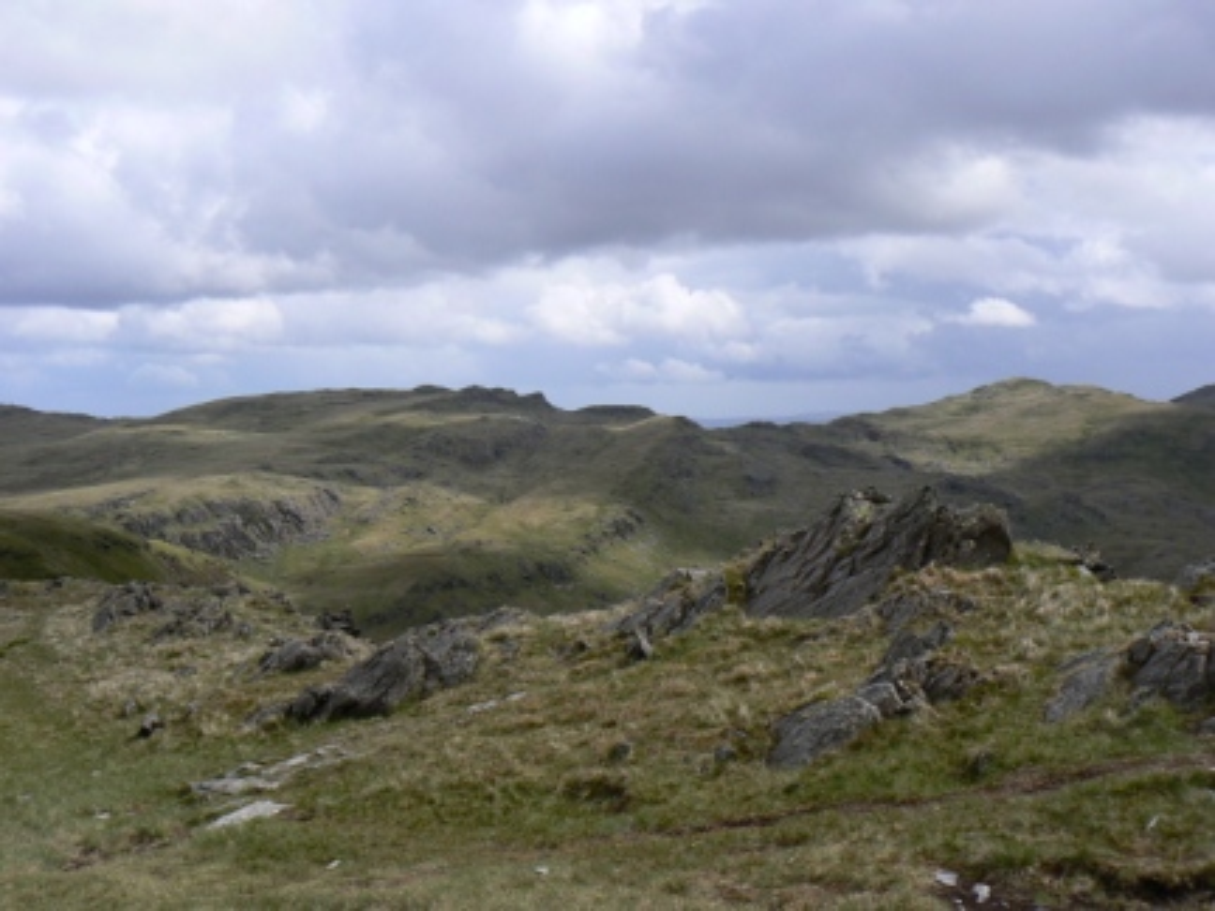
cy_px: 456
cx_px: 608
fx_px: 1720
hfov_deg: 38.9
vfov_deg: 29.7
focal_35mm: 49
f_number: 7.1
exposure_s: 1/400
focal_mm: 8.2
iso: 80
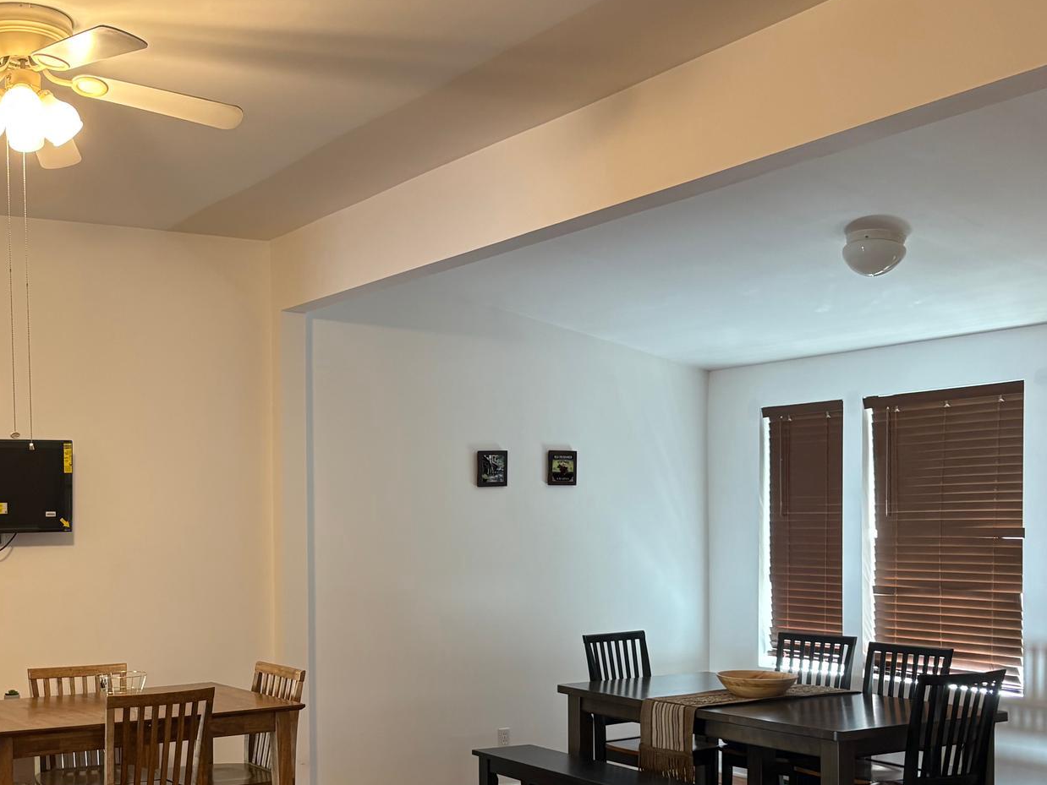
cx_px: 249
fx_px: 1301
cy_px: 562
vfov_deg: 33.1
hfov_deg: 42.4
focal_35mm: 43
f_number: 1.6
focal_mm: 5.96
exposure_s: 1/60
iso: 160
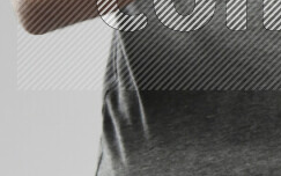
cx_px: 305
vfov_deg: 4.0
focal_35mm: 327
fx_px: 2505
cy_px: -109
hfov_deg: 6.4
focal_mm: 65
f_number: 6.3
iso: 400
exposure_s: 1/125
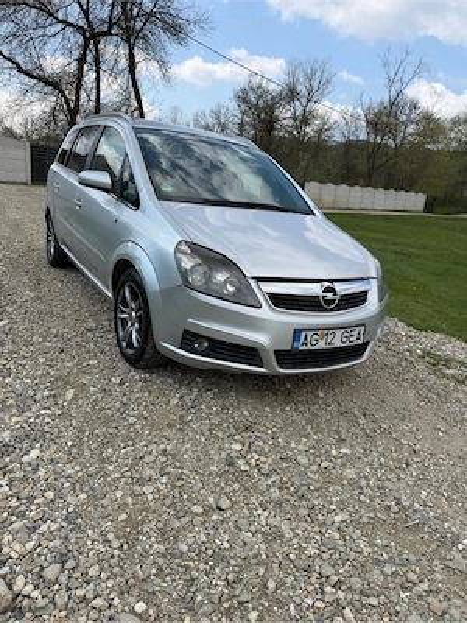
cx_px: 234
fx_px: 432
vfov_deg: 71.6
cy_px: 312
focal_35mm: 24
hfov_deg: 56.8
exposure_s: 1/3953
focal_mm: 6.76
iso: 80
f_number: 1.78
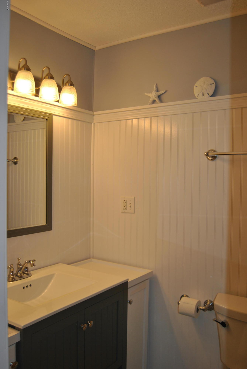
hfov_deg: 40.1
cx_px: 124
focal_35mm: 33
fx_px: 339
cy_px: 184
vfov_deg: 57.2
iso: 100
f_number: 3.5
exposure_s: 1/125
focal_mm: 22
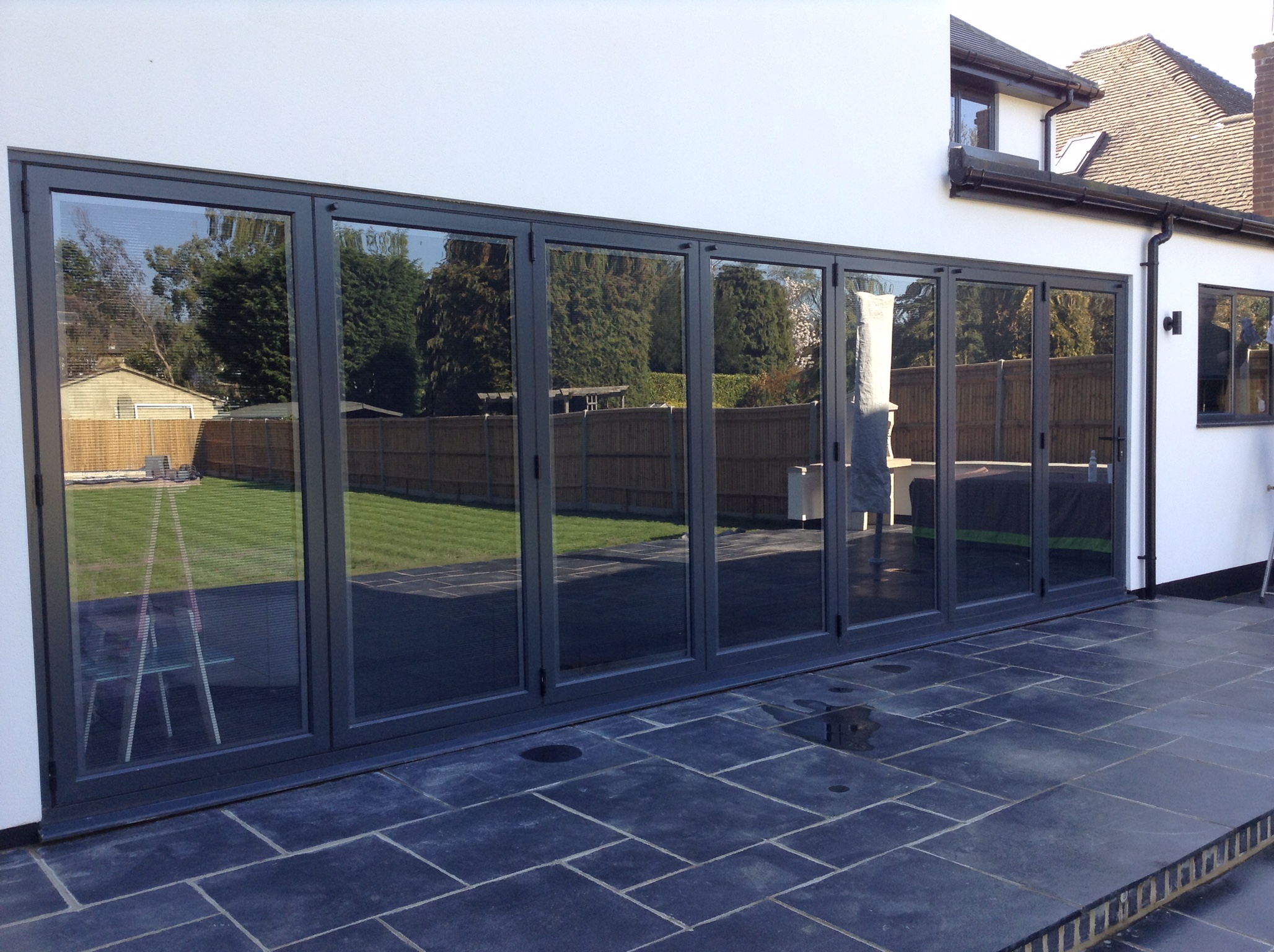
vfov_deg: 42.8
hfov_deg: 55.4
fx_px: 1213
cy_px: 476
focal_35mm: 33
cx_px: 637
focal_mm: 3.3
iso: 25
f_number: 2.4
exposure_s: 1/130
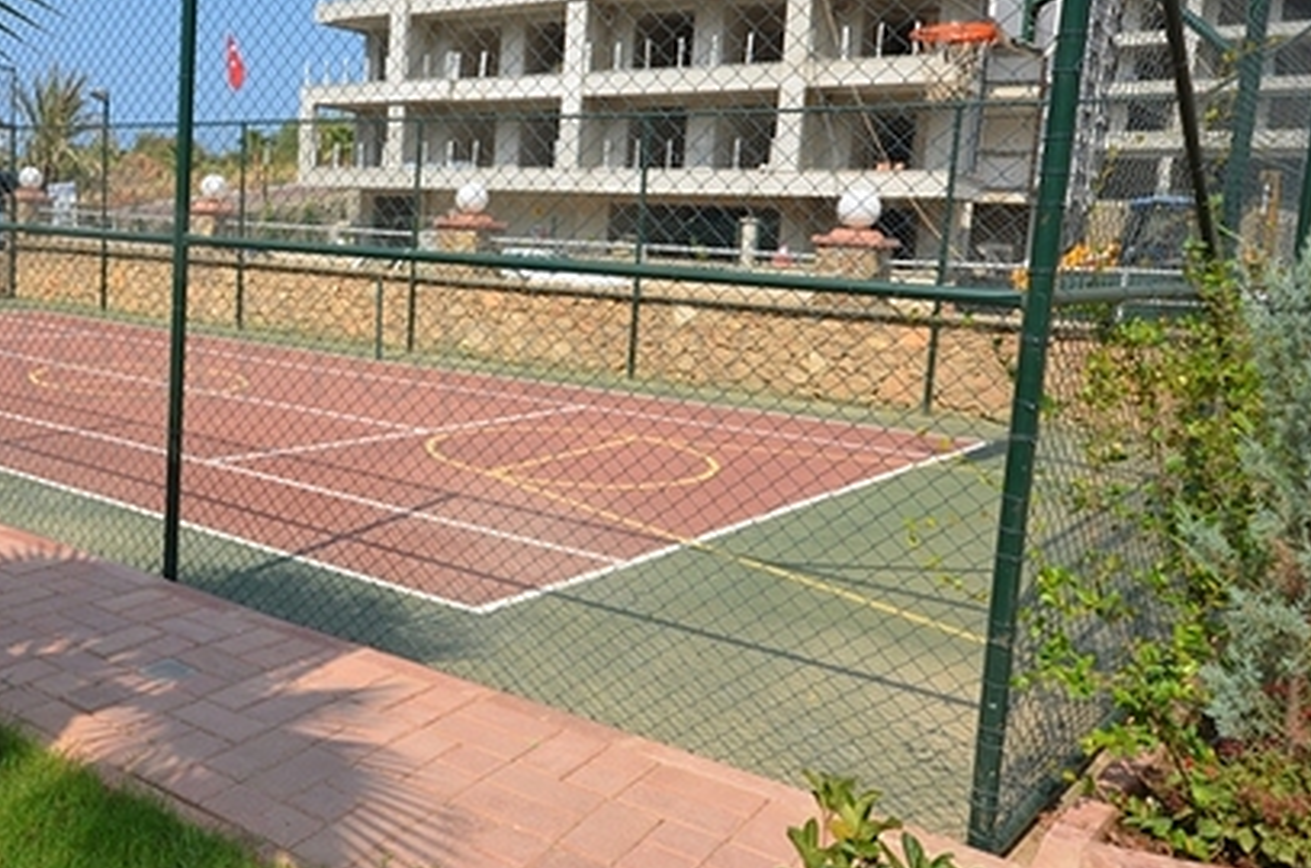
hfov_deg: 56.6
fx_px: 1163
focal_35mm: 32
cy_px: 325
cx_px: 365
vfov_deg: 40.6
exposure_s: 1/250
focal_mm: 12
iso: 100
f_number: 8
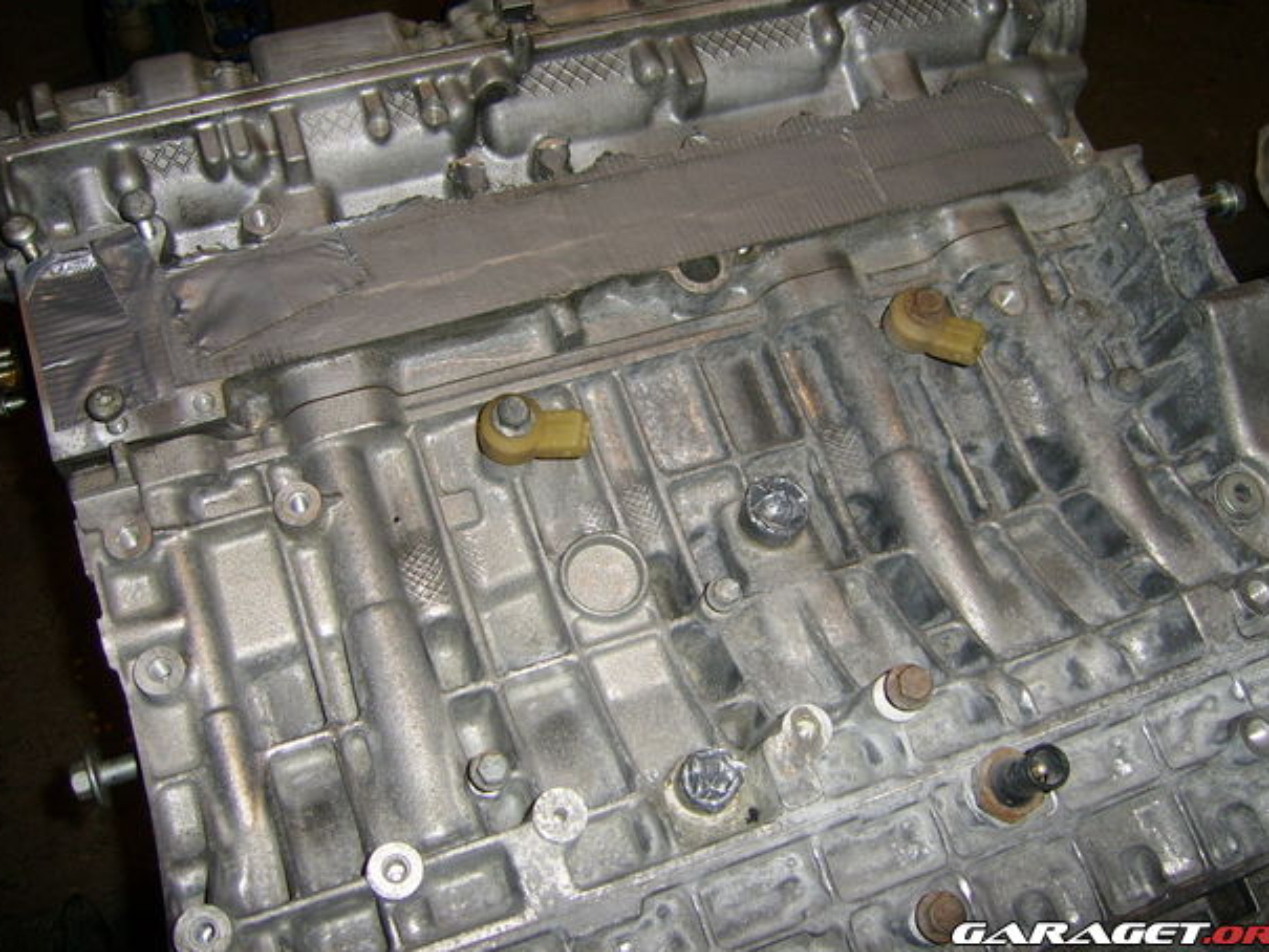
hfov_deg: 50.1
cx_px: 640
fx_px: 1357
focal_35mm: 37
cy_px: 451
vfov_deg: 38.7
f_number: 2.8
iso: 100
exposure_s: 1/30
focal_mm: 5.95
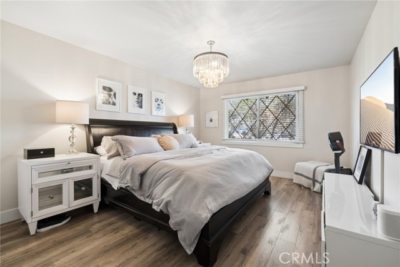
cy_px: 134
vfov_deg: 77.4
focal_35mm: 15
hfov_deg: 100.4
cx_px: 200
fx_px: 167
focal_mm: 15
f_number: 8
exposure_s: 1/10
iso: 400
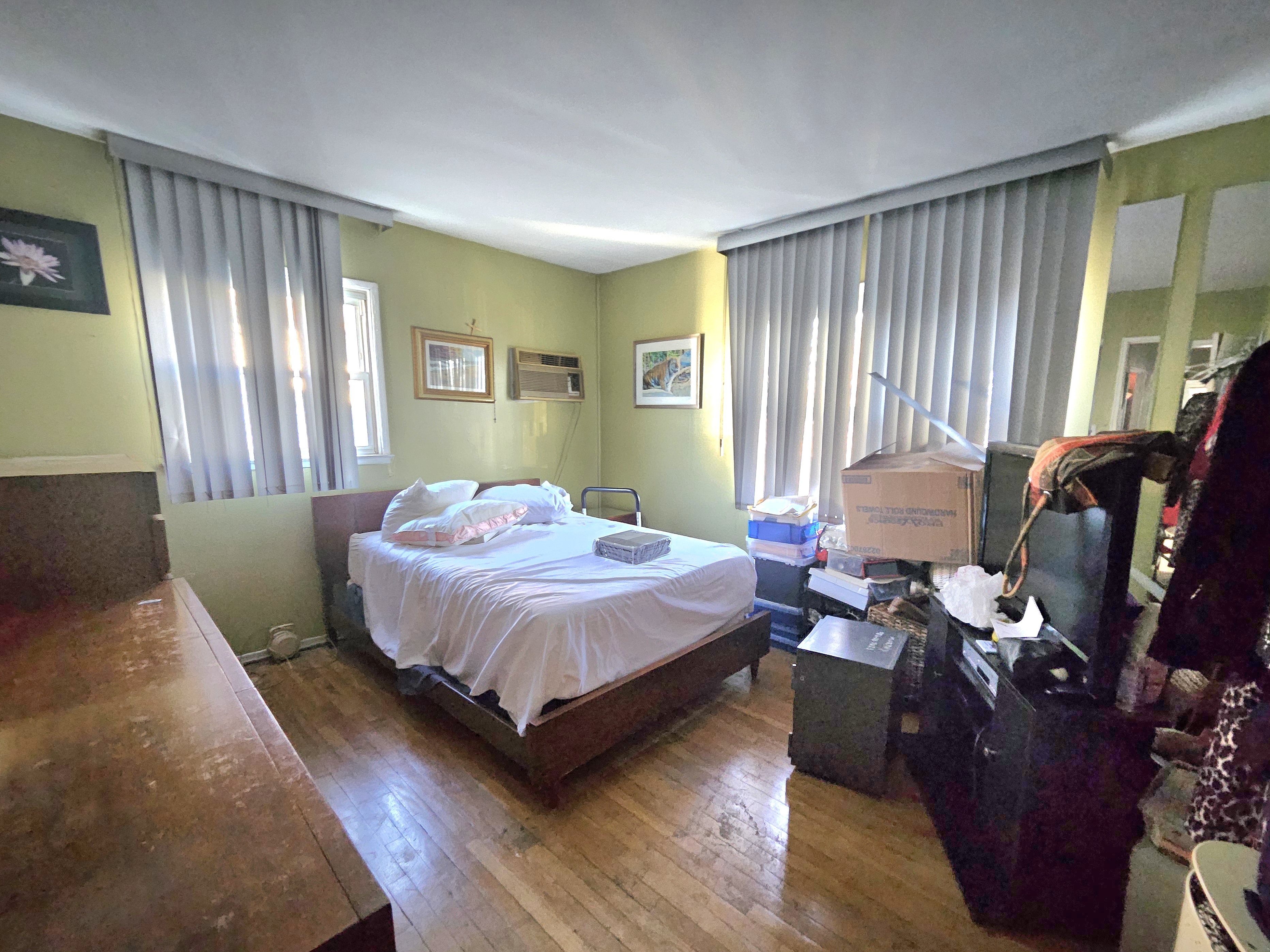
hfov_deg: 101.9
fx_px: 514
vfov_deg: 85.5
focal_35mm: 14
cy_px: 512
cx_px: 672
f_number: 2.2
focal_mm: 1.7
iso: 640
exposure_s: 1/30
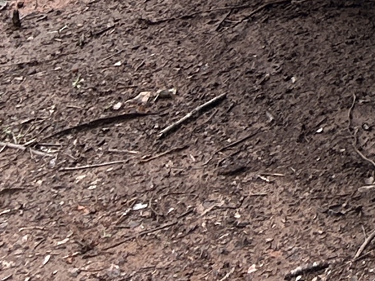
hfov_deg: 8.7
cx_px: 1187
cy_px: -621
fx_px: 1960
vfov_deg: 7.1
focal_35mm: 181
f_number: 1.5
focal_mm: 5.7
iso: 40
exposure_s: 1/261
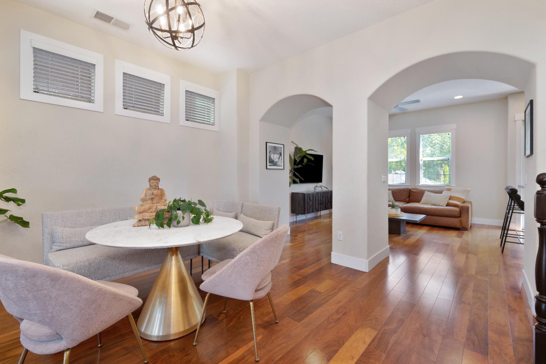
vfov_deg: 73.7
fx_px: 242
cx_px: 273
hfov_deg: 96.8
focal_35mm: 16
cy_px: 182
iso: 500
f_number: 6.3
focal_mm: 16
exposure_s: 1/100
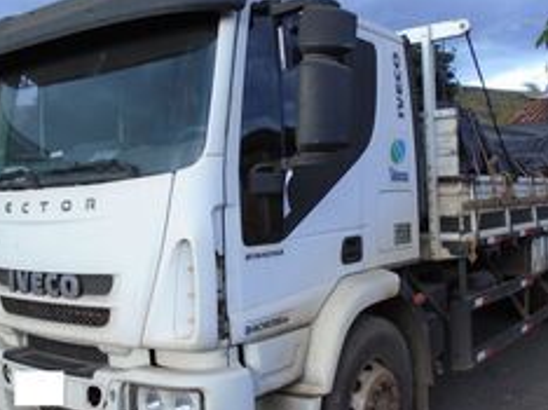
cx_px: 299
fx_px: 617
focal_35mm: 39
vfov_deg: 36.6
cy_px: 245
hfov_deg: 47.8
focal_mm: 4.6
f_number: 3.2
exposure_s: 1/100
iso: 100
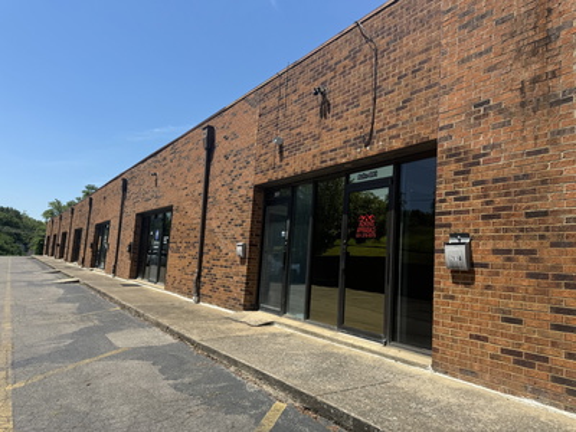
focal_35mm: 24
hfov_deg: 71.6
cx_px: 288
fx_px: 399
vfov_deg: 56.8
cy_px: 216
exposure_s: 1/3802
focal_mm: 6.76
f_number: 1.78
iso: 80
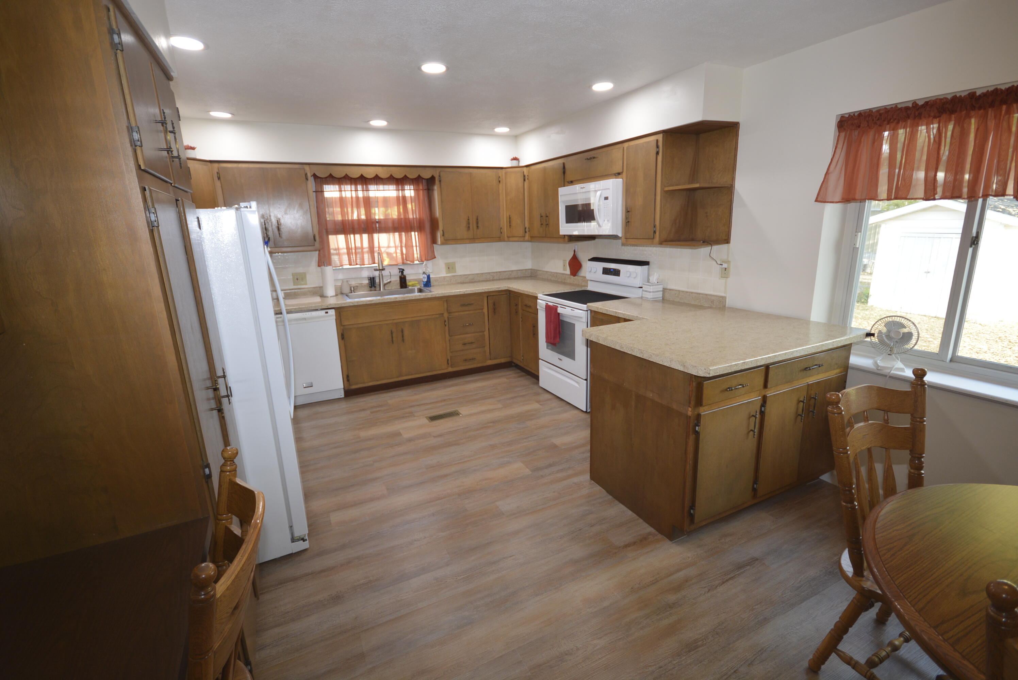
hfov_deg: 94.9
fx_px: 467
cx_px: 509
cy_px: 340
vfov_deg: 72.2
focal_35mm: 16
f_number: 4.2
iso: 320
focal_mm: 11
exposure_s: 1/60
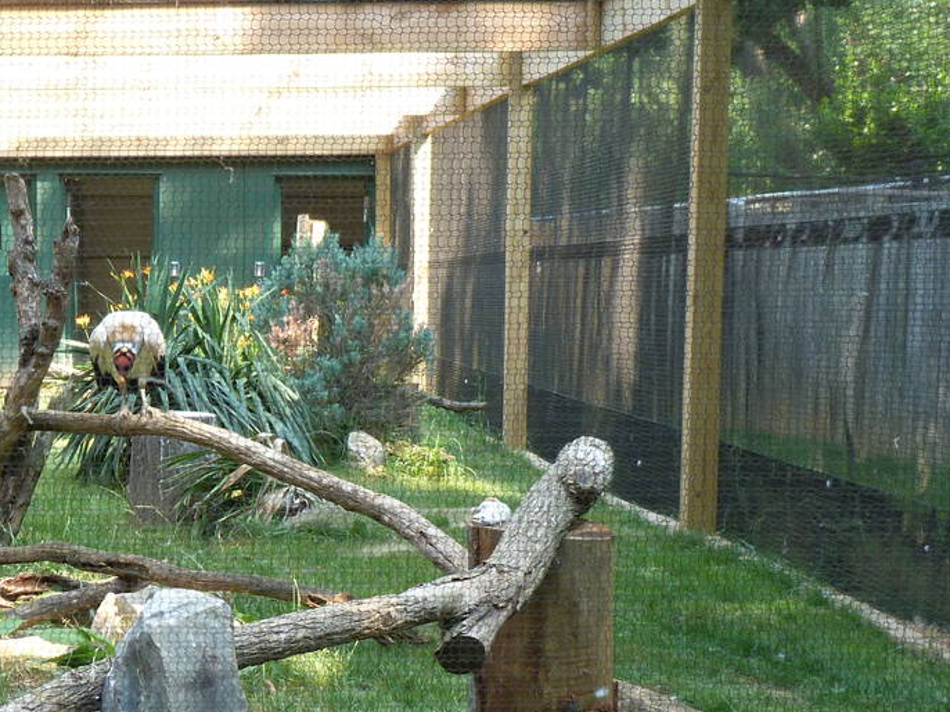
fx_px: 2112
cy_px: 500
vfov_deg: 19.0
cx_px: 129
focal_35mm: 77
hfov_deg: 24.7
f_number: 3
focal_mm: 5.9
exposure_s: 1/60
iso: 80
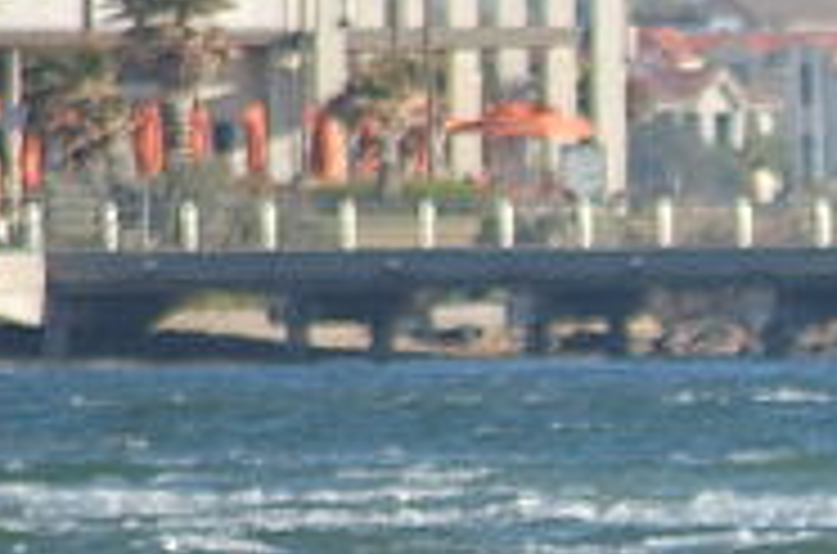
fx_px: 44920
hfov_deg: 1.1
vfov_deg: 0.7
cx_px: 1598
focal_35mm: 1937
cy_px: 682
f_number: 5.6
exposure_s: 1/1250
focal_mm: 300
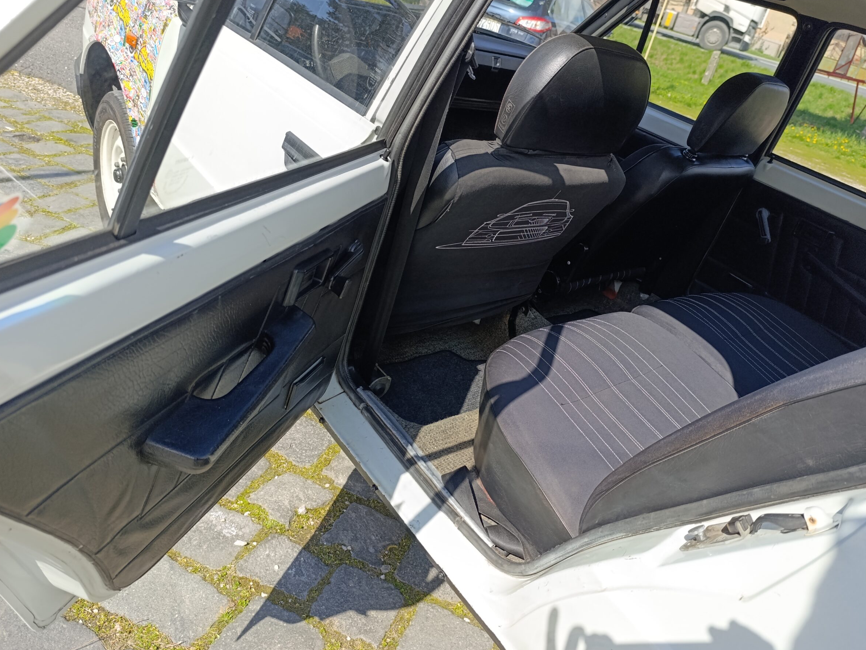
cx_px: 465
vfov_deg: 54.9
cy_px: 314
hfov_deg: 69.3
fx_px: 625
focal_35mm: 25
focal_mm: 6.14
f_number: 1.6
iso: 50
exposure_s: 1/292
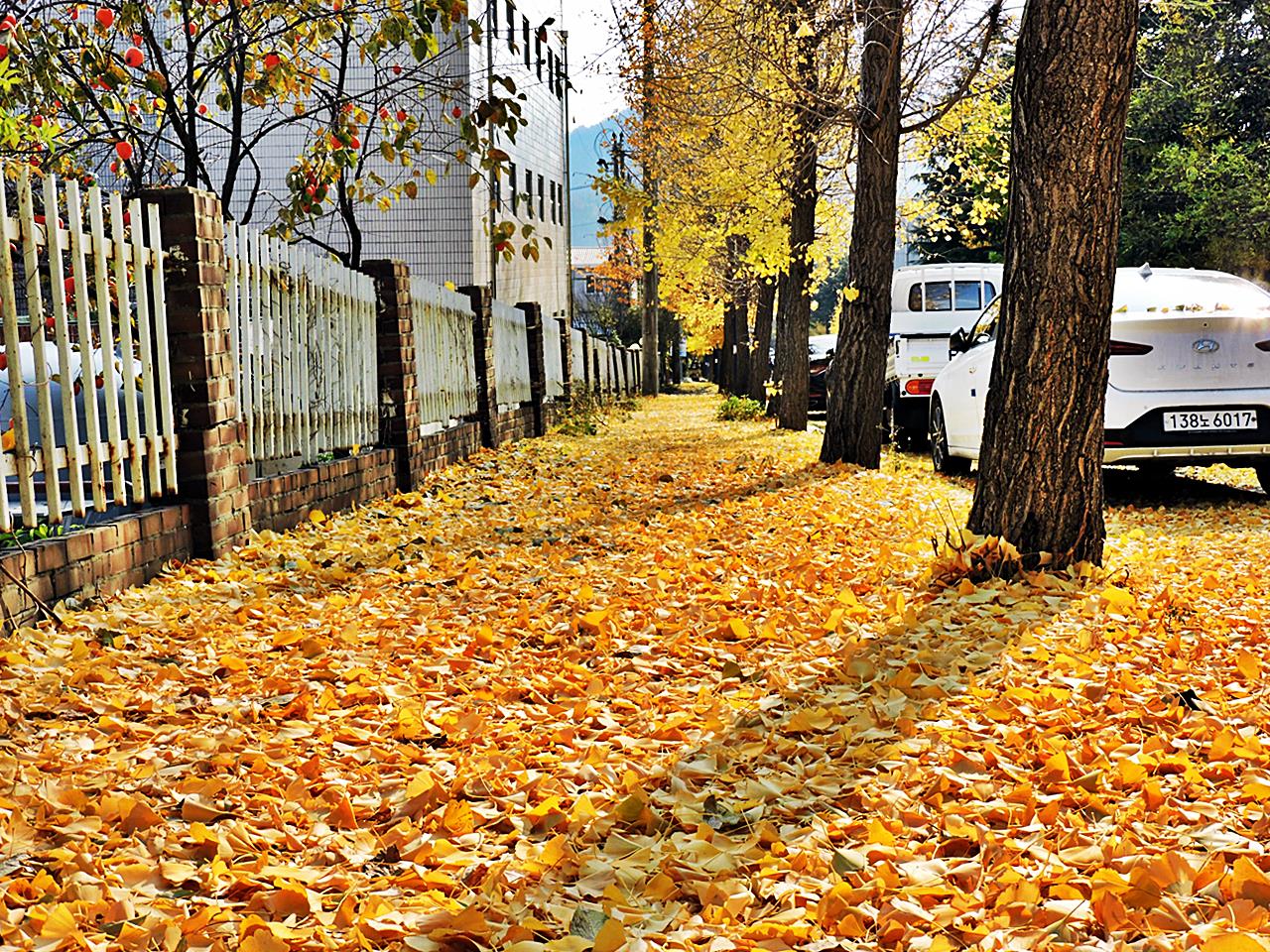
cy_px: 476
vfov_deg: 30.9
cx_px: 635
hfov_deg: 40.4
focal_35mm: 47
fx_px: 1724
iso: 100
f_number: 3.5
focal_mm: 8.4
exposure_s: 1/640
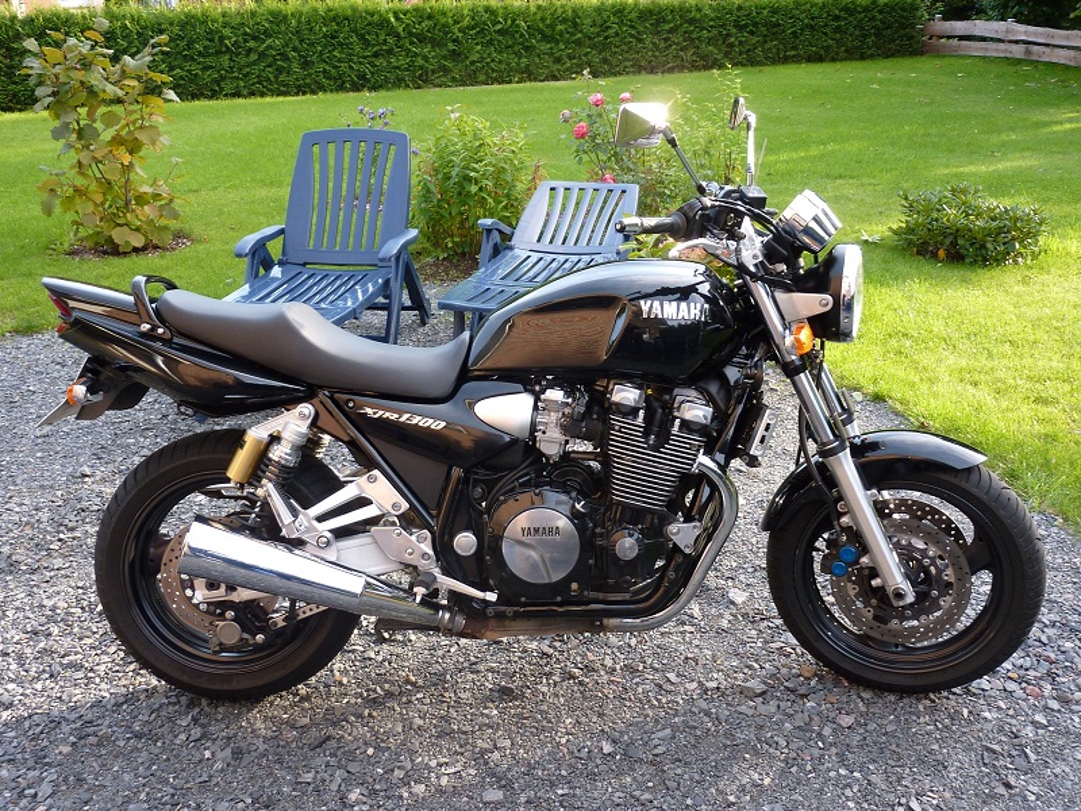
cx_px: 540
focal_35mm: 35
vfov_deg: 40.7
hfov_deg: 52.6
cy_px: 406
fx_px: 1093
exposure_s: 1/50
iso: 80
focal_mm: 5.7
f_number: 3.5
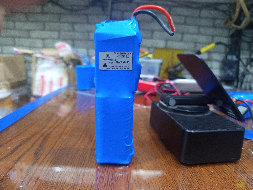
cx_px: 126
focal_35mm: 24
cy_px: 95
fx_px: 175
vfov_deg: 56.8
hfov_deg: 71.6
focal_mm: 5.24
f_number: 1.7
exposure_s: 1/25
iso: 1239
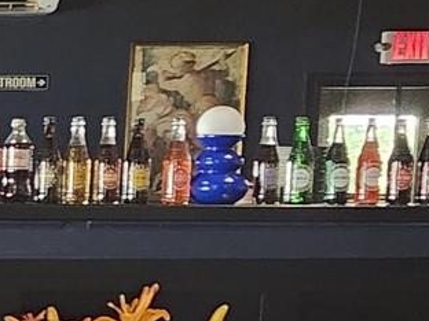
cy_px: 366
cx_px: -578
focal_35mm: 151
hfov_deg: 11.1
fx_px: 1871
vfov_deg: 9.7
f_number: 1.8
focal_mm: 6.4
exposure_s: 1/40
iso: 640
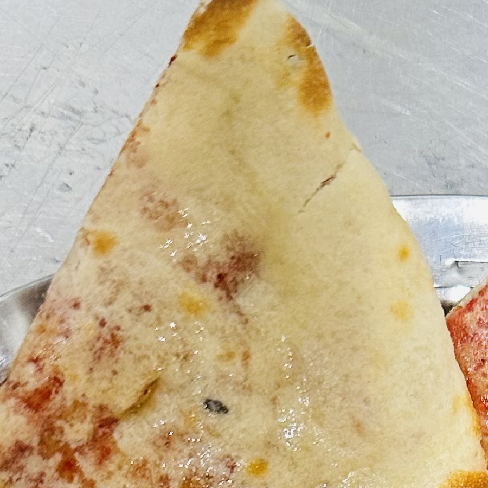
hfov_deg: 18.0
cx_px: 458
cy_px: 876
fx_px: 1515
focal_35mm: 95
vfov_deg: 15.7
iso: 320
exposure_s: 1/50
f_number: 1.78
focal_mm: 6.86
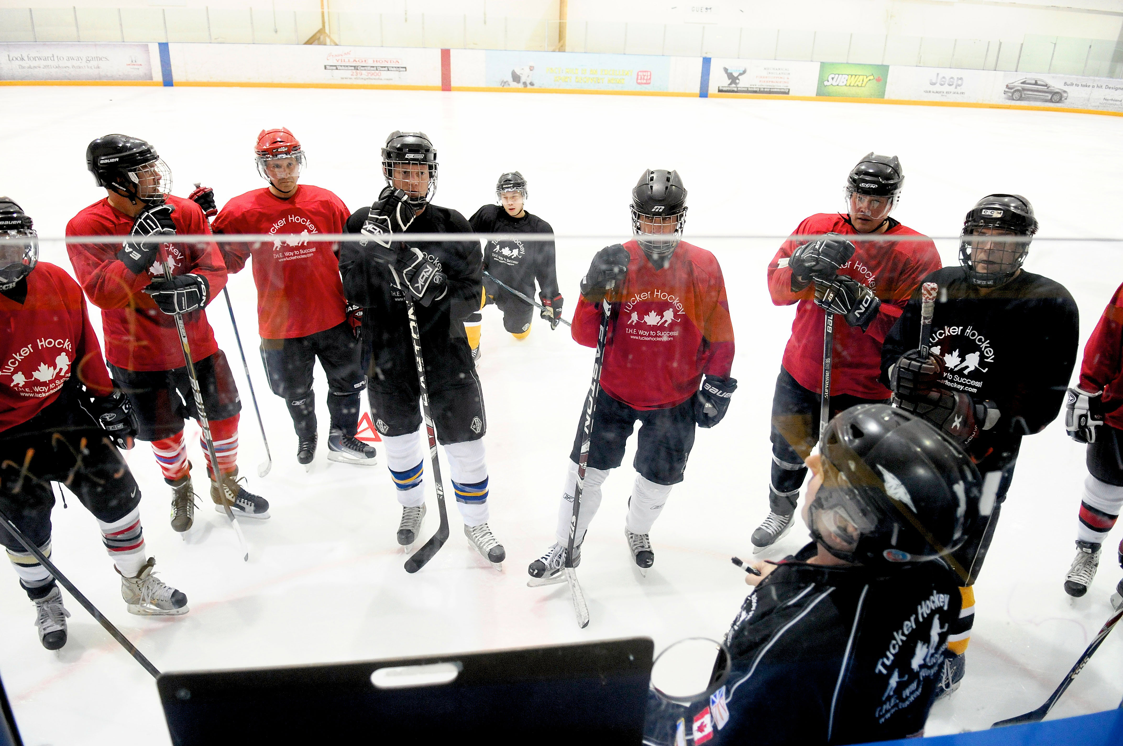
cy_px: 373
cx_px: 562
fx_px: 794
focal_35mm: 26
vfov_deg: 50.3
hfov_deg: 70.5
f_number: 2.8
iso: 1250
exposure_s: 1/100
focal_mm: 17
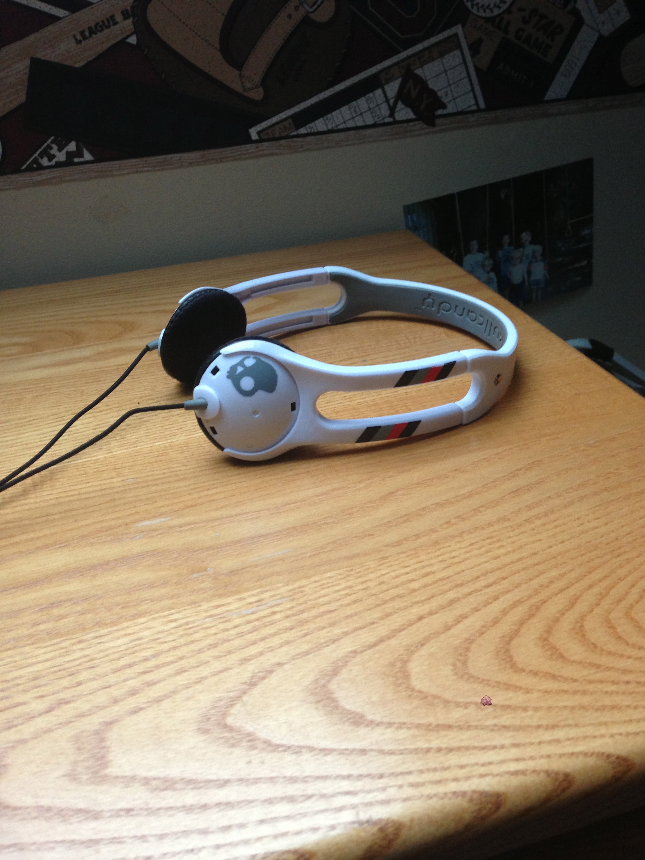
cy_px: 430
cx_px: 322
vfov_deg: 55.4
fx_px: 820
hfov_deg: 42.9
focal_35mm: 33
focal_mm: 4.13
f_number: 2.4
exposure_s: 1/20
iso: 125
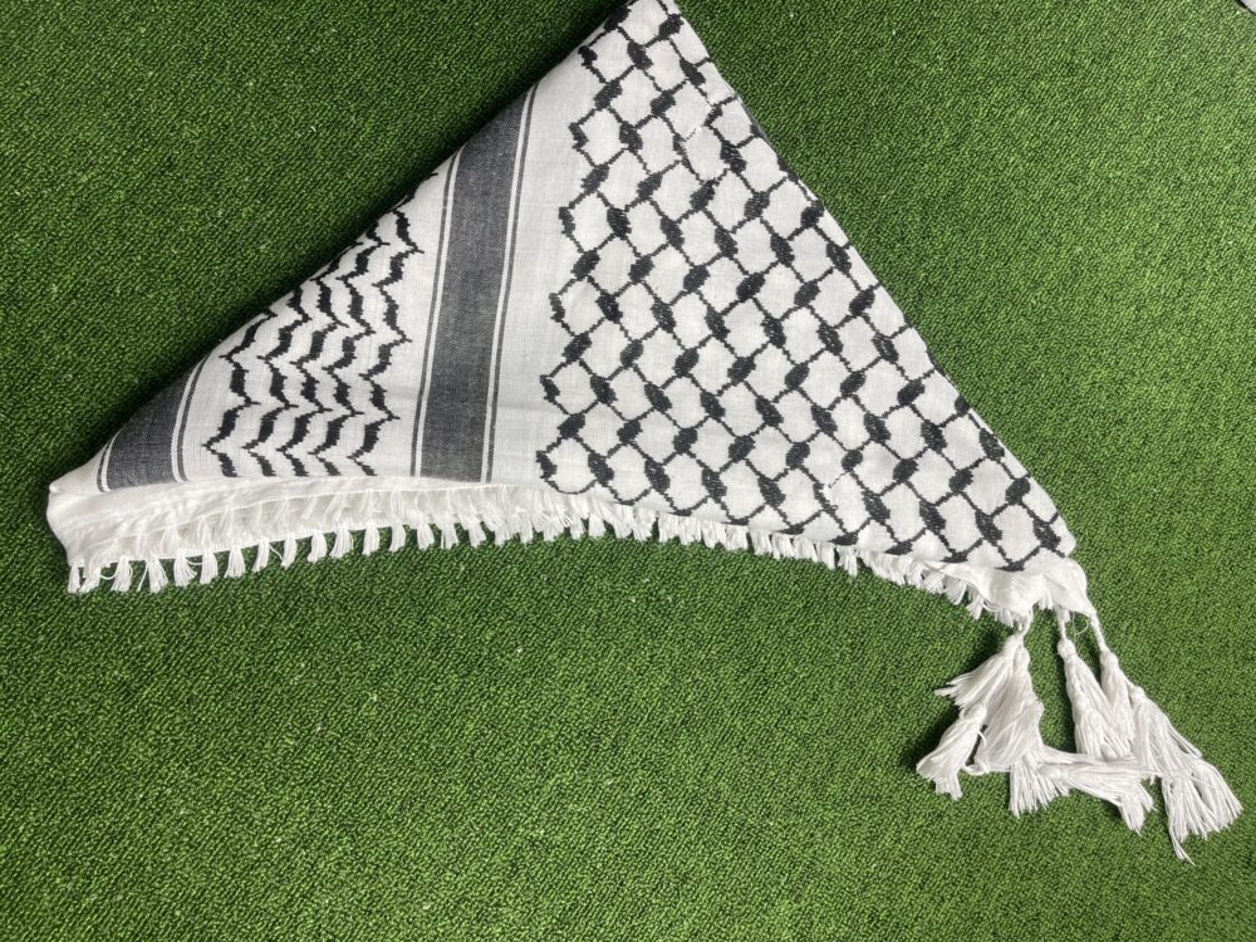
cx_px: 628
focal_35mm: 25
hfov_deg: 69.4
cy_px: 471
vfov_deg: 54.9
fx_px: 907
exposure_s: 1/100
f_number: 1.6
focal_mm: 5.1
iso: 50
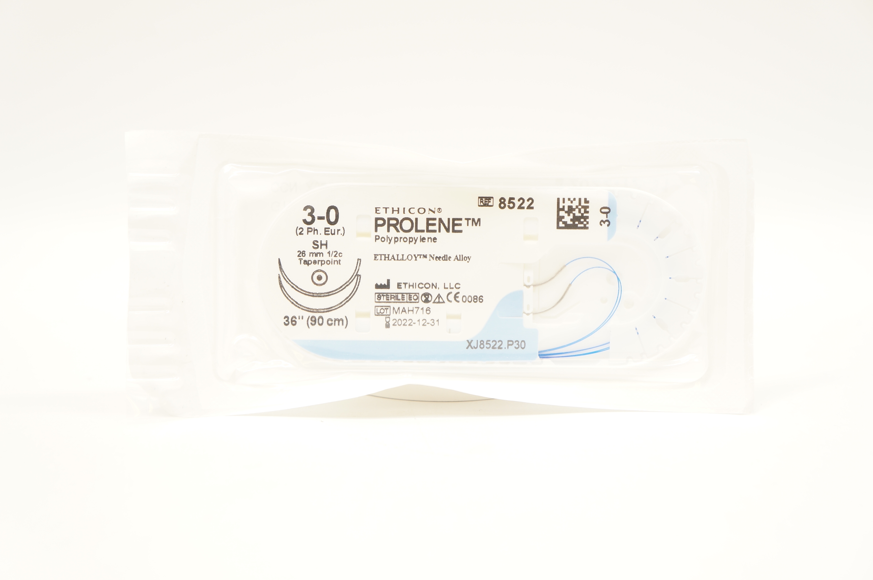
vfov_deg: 29.8
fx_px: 1090
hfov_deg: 43.6
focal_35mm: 45
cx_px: 436
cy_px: 290
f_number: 5
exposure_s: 1/40
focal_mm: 30
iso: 400
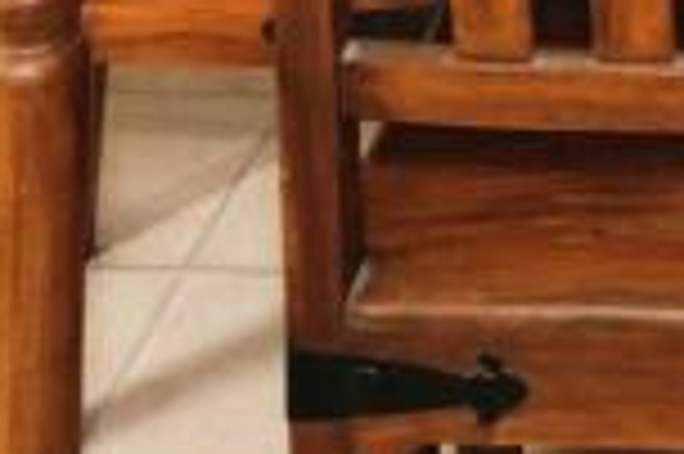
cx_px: 837
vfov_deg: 10.4
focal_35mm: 101
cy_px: -825
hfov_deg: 19.0
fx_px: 1917
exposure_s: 1/60
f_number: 8
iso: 400
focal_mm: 10
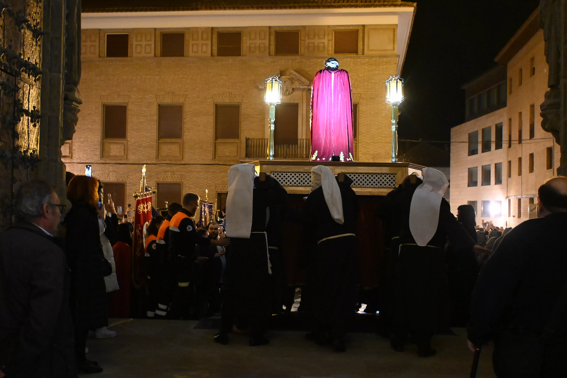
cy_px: 189
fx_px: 661
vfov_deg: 31.9
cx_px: 284
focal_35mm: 42
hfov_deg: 46.4
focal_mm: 28
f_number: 4.5
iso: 6400
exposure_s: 1/30
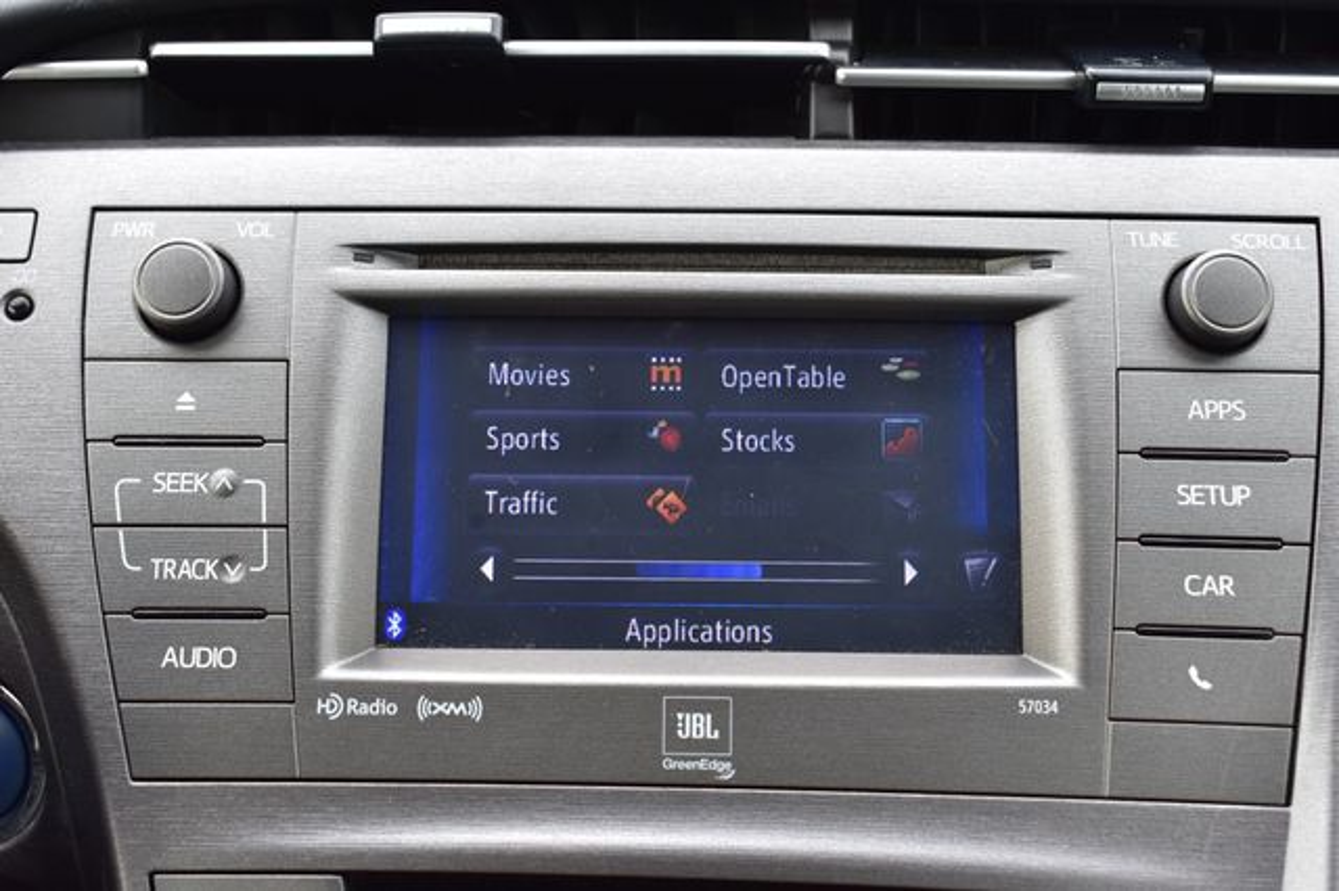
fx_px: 1784
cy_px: 446
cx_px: 670
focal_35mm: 48
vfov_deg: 28.0
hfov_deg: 41.1
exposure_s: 1/50
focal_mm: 32
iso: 400
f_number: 8
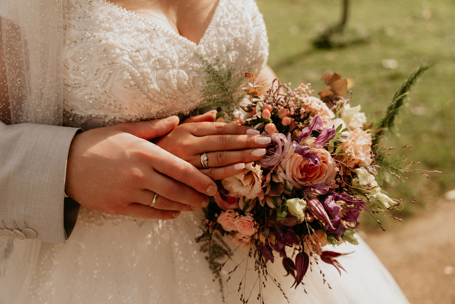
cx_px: 228
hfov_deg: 58.9
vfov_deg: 41.2
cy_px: 152
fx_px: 403
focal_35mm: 32
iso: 80
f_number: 2.8
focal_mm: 31.9
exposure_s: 1/640
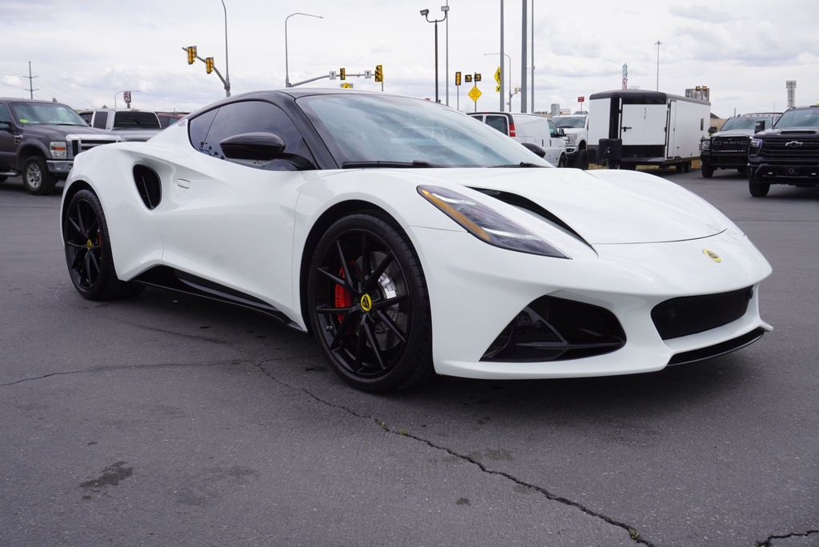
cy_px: 274
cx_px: 410
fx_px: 751
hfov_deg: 57.2
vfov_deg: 40.0
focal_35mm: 33
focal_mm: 22
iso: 100
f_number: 9
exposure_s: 1/125
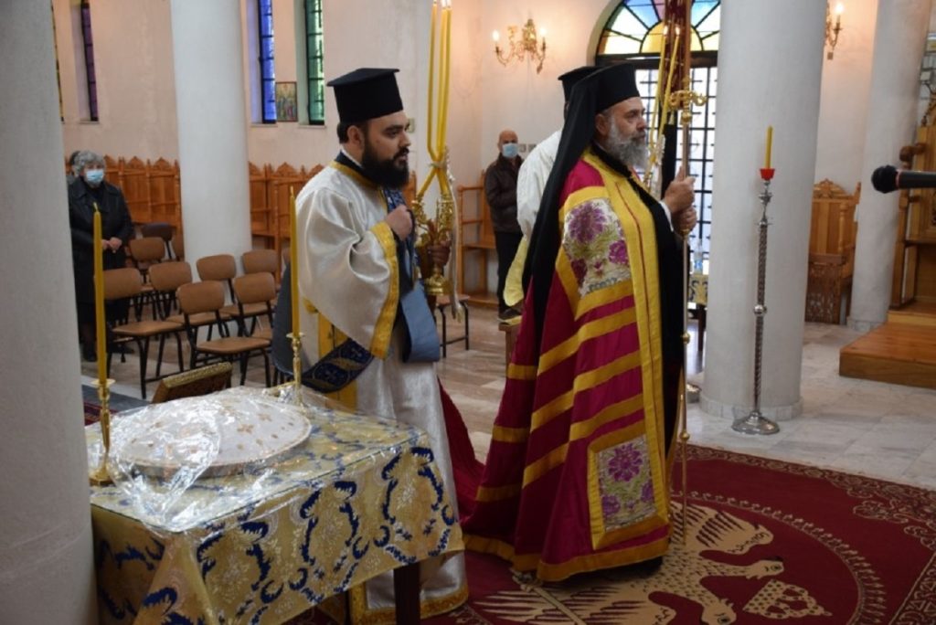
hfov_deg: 49.5
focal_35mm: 39
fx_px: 1015
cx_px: 468
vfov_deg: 34.3
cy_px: 312
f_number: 3.8
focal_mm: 26
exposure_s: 1/60
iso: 1000
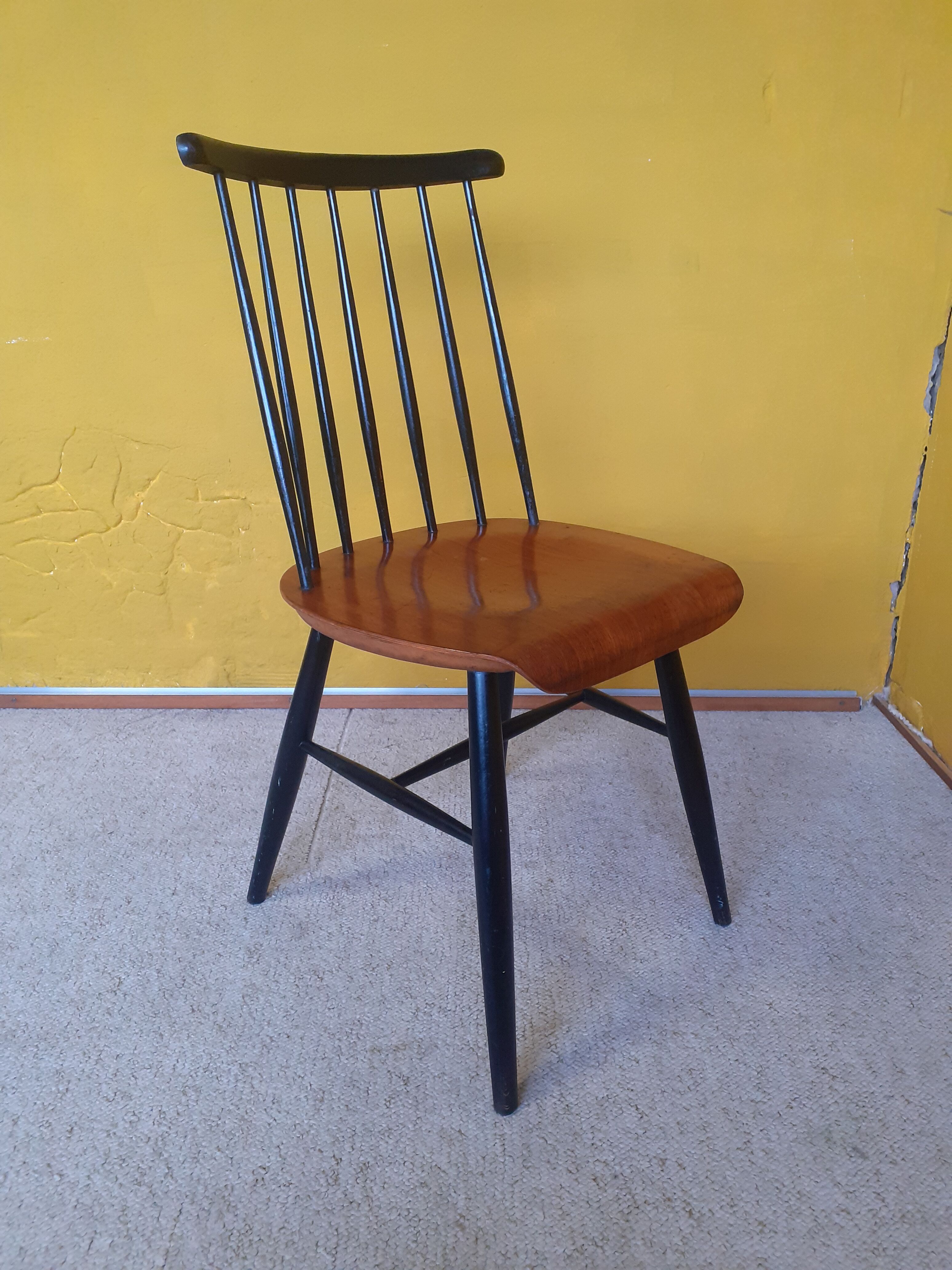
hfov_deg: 51.4
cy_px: 635
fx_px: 990
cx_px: 476
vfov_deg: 65.3
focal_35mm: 27
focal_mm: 3.6
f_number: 1.9
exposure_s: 1/50
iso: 125
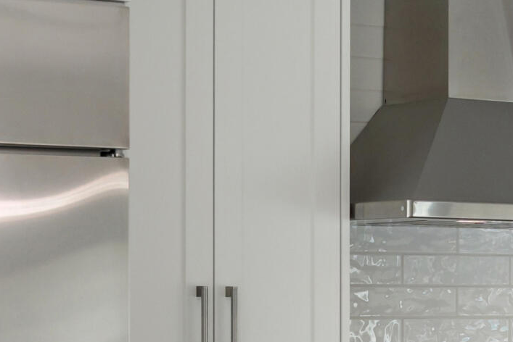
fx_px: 1753
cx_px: 390
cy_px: 388
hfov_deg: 16.6
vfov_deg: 11.0
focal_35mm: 123
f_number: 4
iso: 1000
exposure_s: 1/800
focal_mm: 29
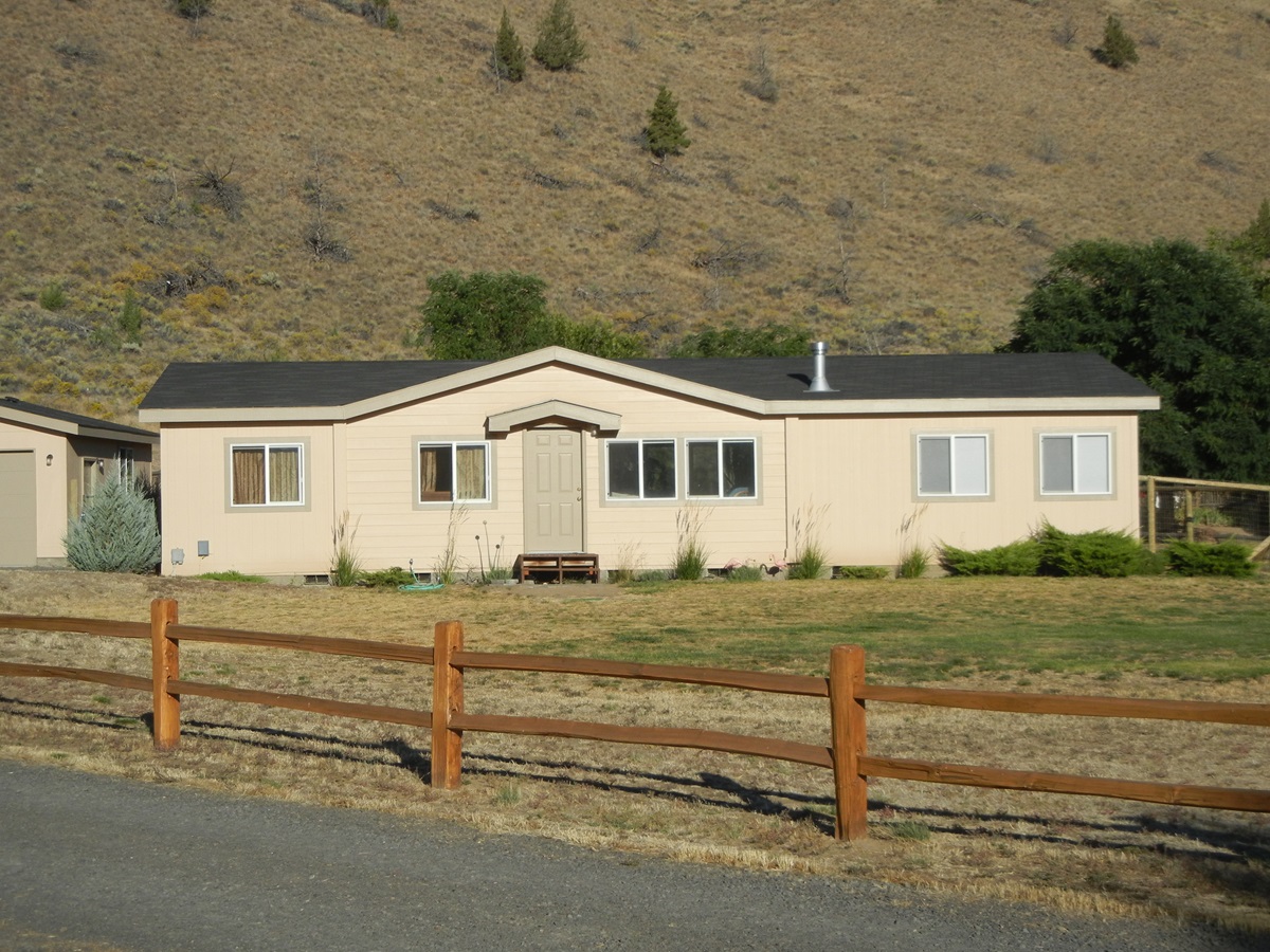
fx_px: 2495
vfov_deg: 21.6
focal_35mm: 68
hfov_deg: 28.6
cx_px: 635
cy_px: 476
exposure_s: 1/459
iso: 160
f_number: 8.2
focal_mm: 12.2
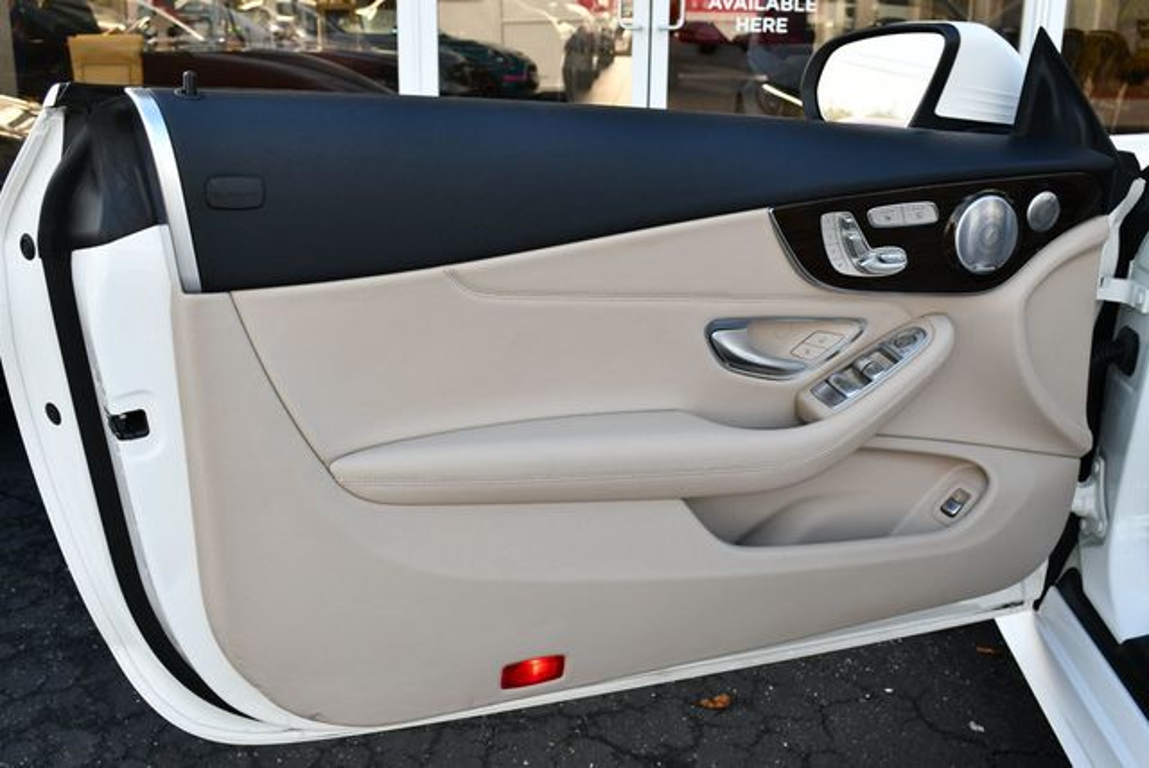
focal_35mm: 36
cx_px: 574
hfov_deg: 53.1
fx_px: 1150
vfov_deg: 36.9
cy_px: 384
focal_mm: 18
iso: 250
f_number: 5.6
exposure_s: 1/250
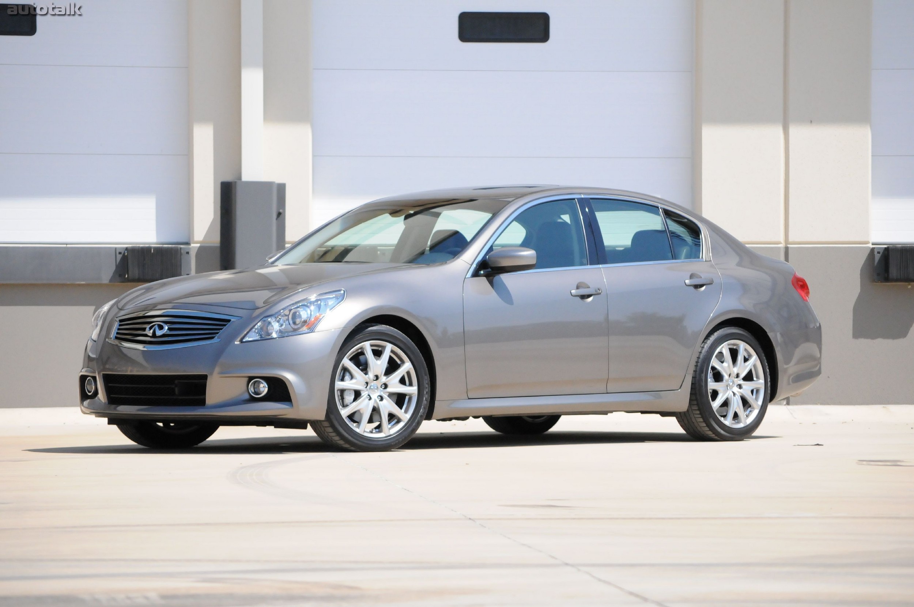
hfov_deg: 14.9
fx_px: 3500
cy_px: 304
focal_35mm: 138
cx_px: 457
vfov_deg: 9.9
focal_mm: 92
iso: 2000
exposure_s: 1/8000
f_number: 5.6
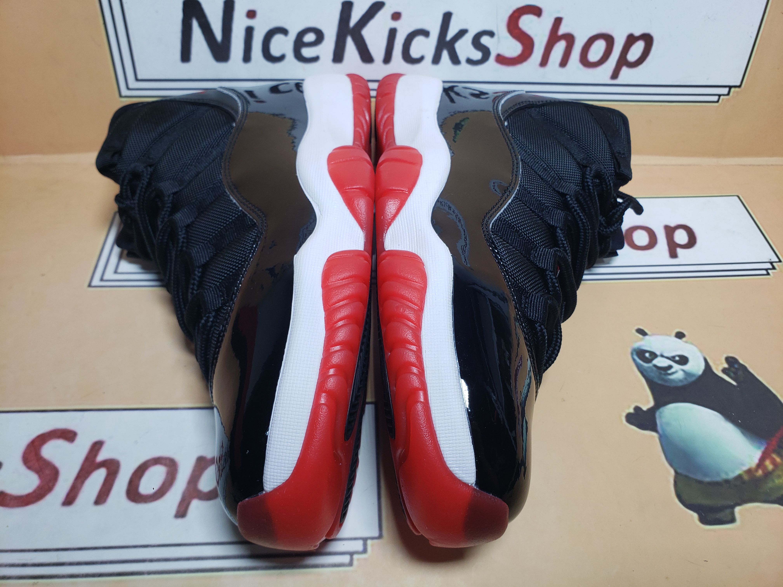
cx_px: 392
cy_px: 294
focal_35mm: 26
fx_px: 588
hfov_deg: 67.3
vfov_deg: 53.1
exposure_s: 1/237
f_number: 2.4
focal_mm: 4.3
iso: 50
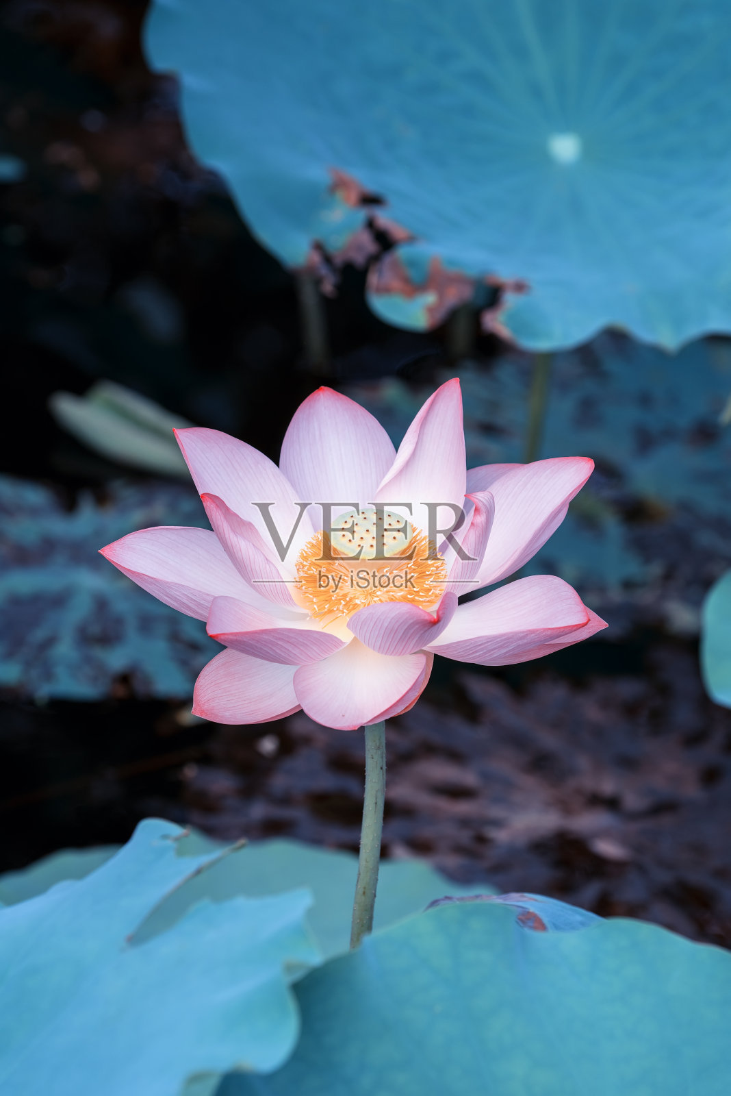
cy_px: 548
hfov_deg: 5.5
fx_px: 7607
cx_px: 366
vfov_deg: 8.2
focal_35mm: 250
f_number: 8
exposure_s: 1/400
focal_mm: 250
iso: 250
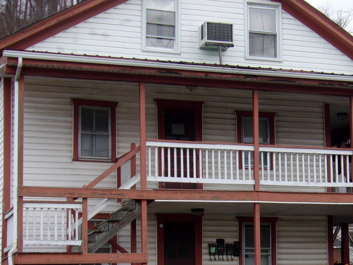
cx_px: 250
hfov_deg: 21.9
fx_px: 908
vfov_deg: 16.5
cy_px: 202
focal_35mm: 89
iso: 80
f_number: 3.7
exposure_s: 1/280
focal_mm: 7.6
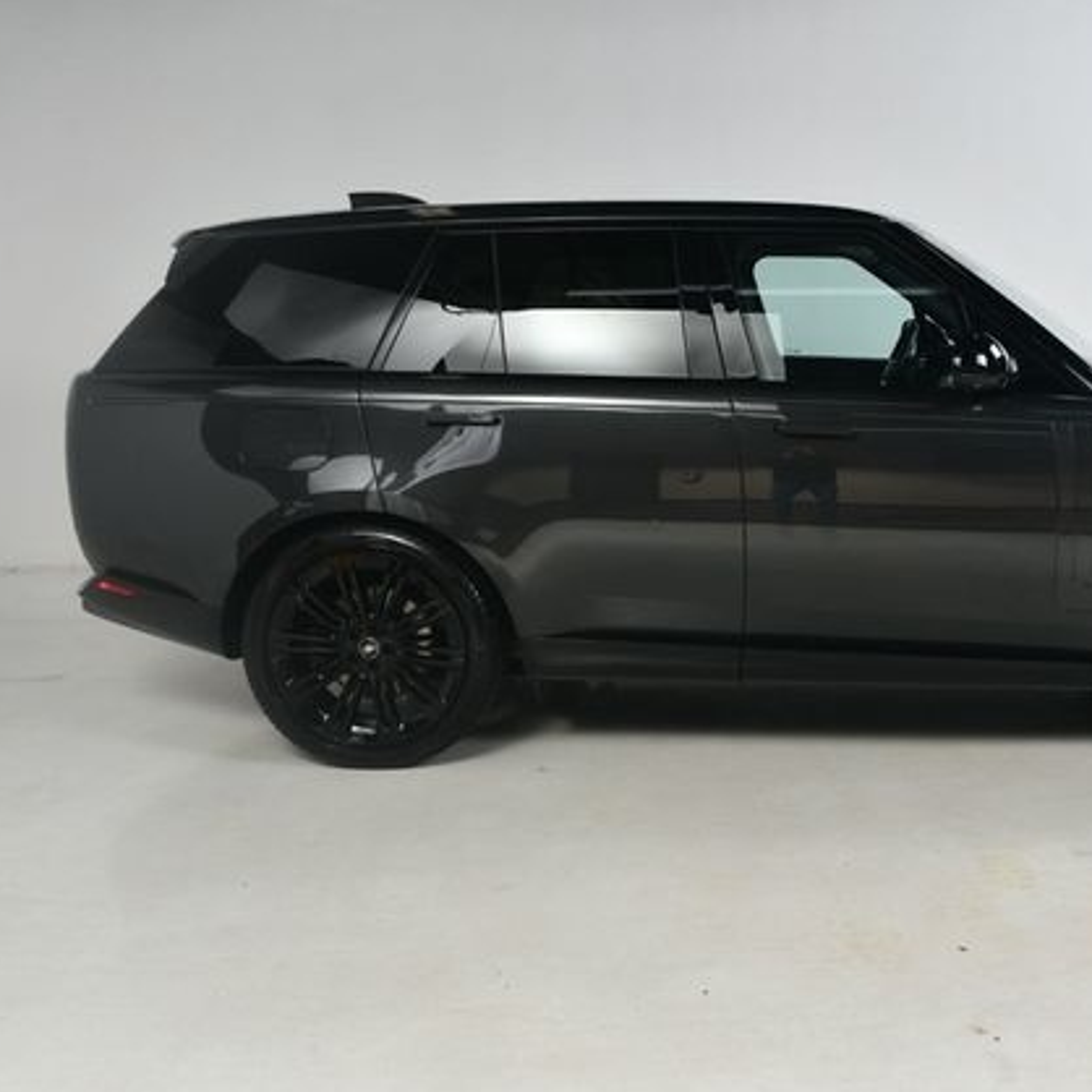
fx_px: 1392
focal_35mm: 39
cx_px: 794
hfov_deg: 41.8
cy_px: 549
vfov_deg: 42.8
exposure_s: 1/160
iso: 100
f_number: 11
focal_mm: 20
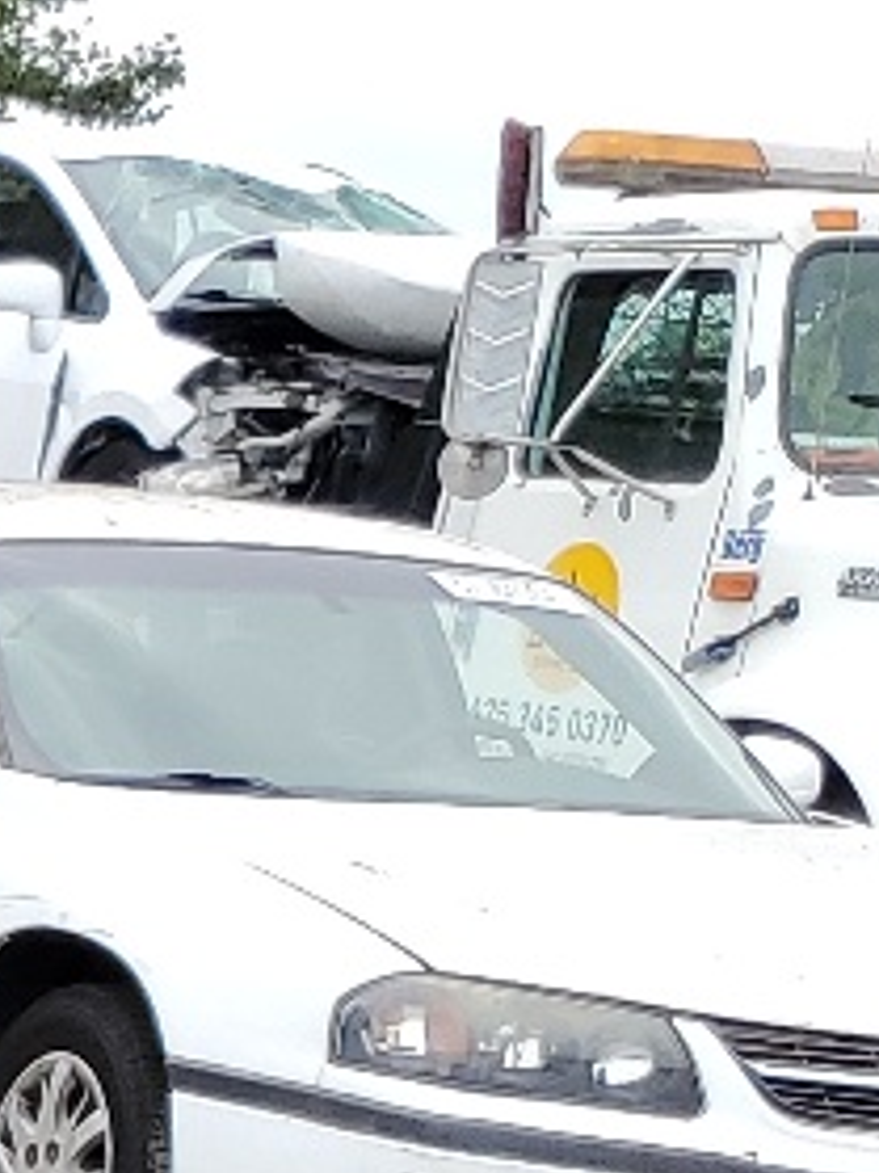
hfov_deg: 8.0
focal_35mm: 149
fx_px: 5049
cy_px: 1829
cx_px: -2082
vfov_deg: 12.5
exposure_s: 1/1250
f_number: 1.5
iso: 50
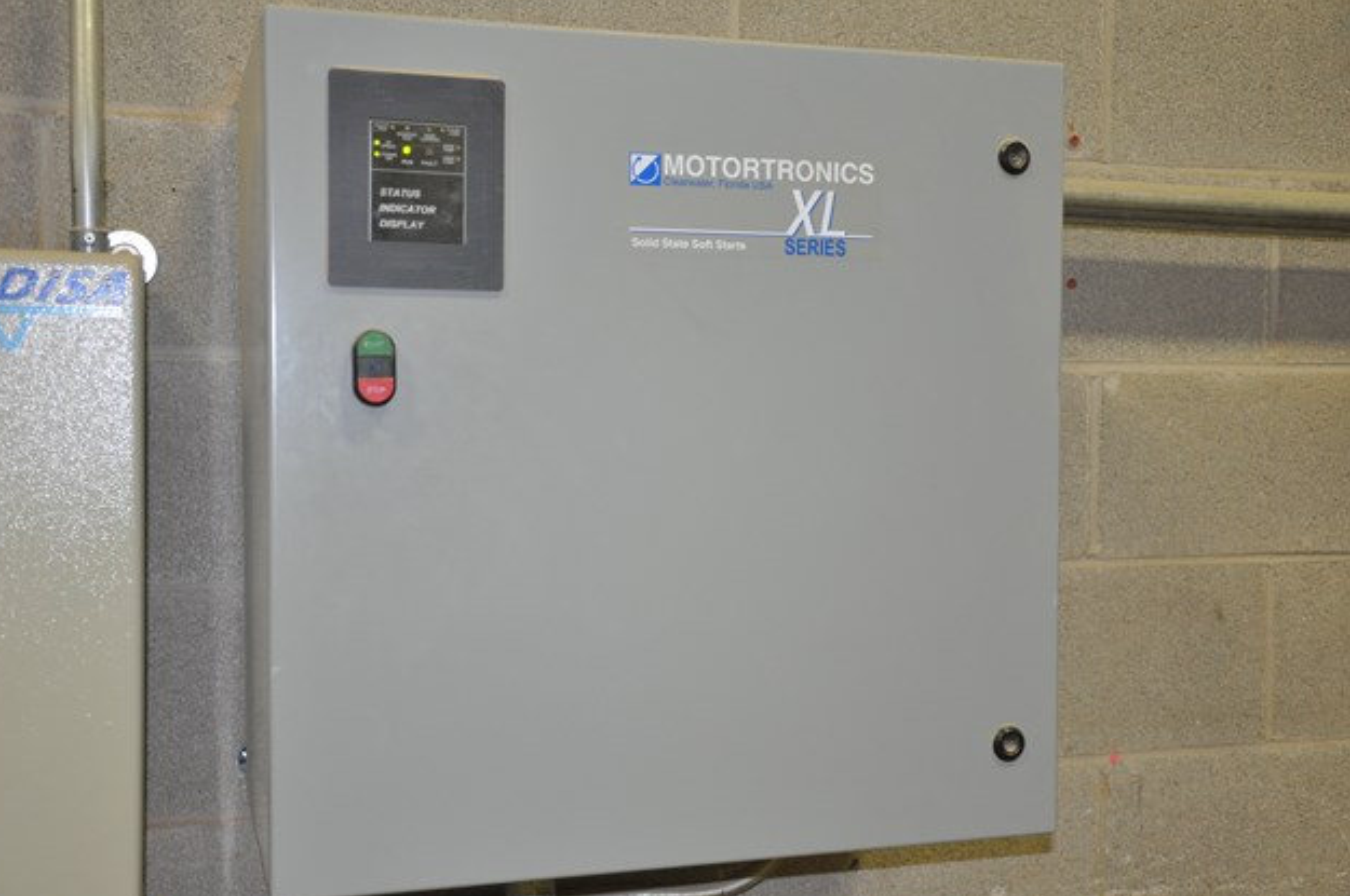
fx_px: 1610
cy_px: 454
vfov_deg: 31.1
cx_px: 661
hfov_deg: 45.5
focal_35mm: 43
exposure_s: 1/60
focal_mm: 28
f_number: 4
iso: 800
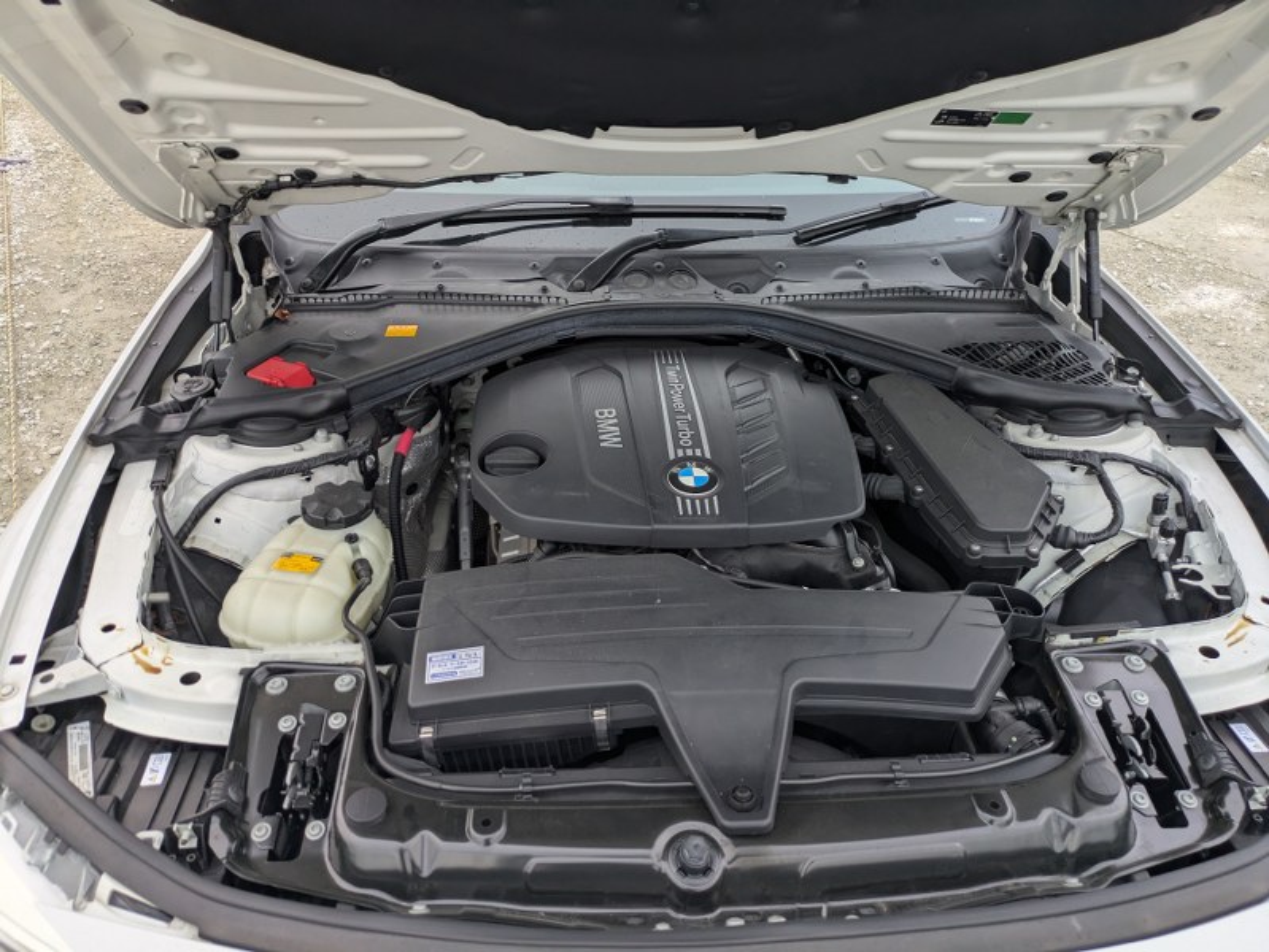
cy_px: 476
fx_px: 917
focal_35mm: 25
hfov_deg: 69.4
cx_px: 634
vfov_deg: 54.9
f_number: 1.89
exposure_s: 1/100
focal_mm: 5.43
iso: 237
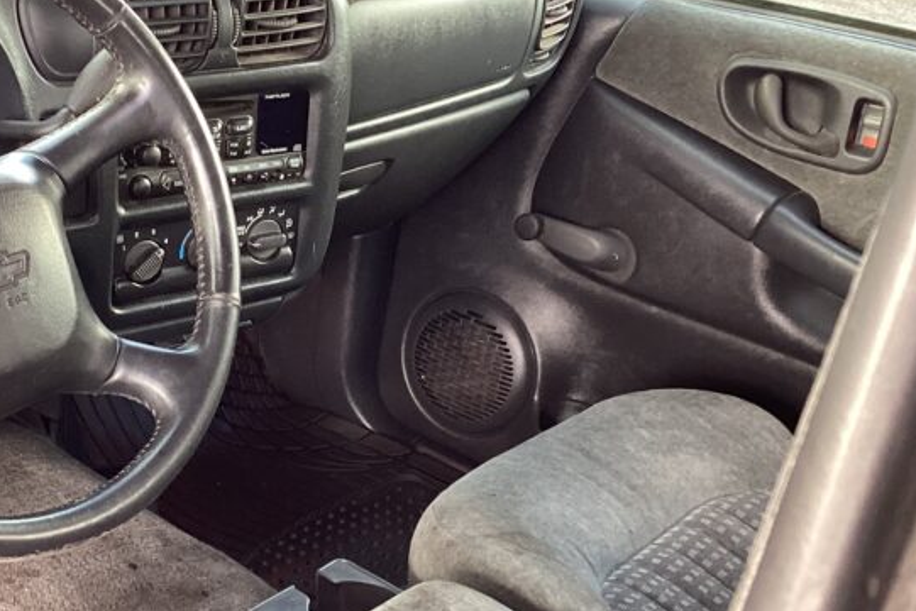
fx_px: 1552
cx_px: 239
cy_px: 347
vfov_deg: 22.3
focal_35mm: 61
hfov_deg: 32.3
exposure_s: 1/60
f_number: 2.4
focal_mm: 3.3
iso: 125
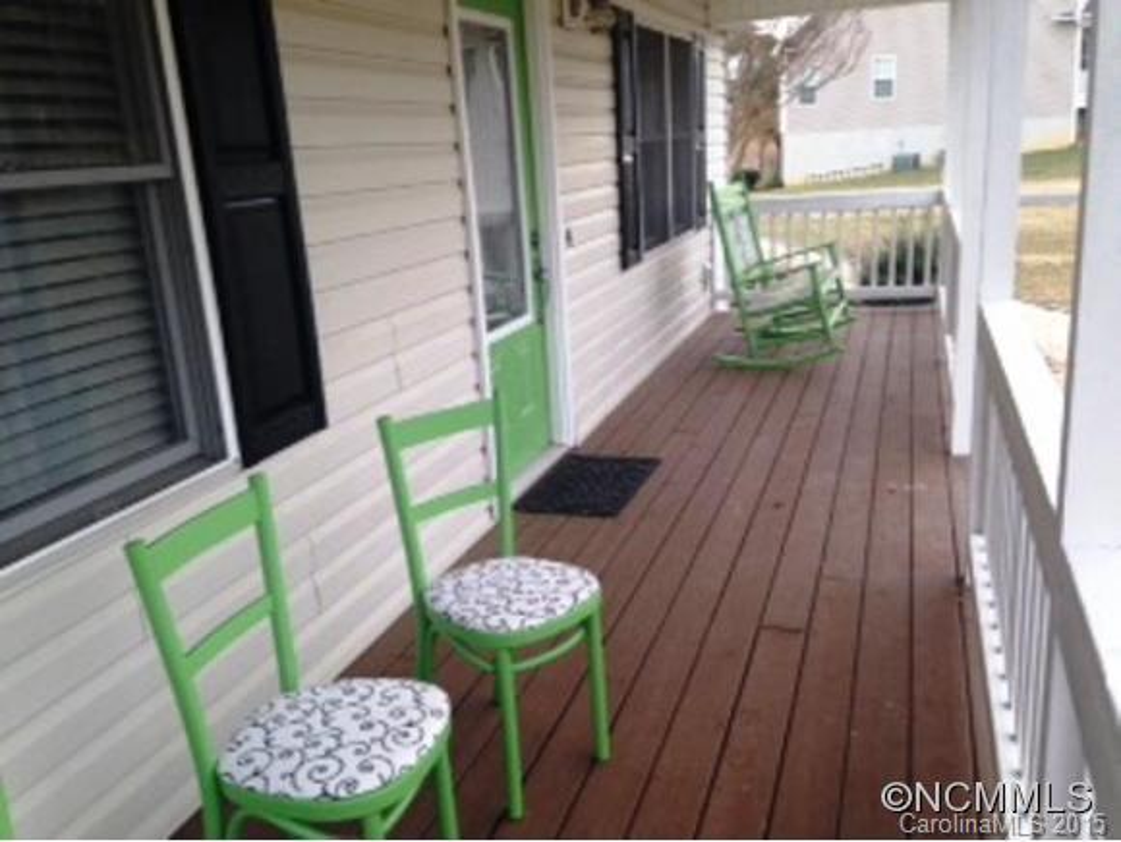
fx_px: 1070
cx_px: 560
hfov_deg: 55.3
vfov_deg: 43.0
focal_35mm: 33
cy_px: 421
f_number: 2.4
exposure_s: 1/120
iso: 64
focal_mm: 4.12
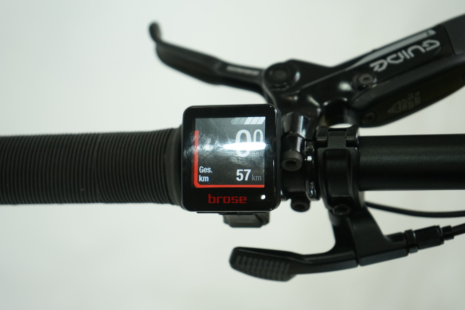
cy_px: 155
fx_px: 904
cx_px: 232
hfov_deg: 28.8
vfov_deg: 19.5
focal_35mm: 70
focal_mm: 70
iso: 1600
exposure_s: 1/200
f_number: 6.3
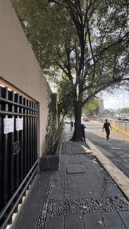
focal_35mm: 16
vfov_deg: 99.4
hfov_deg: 66.9
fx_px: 97
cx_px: 71
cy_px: 112
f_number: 2.2
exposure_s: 1/218
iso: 40
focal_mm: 2.22
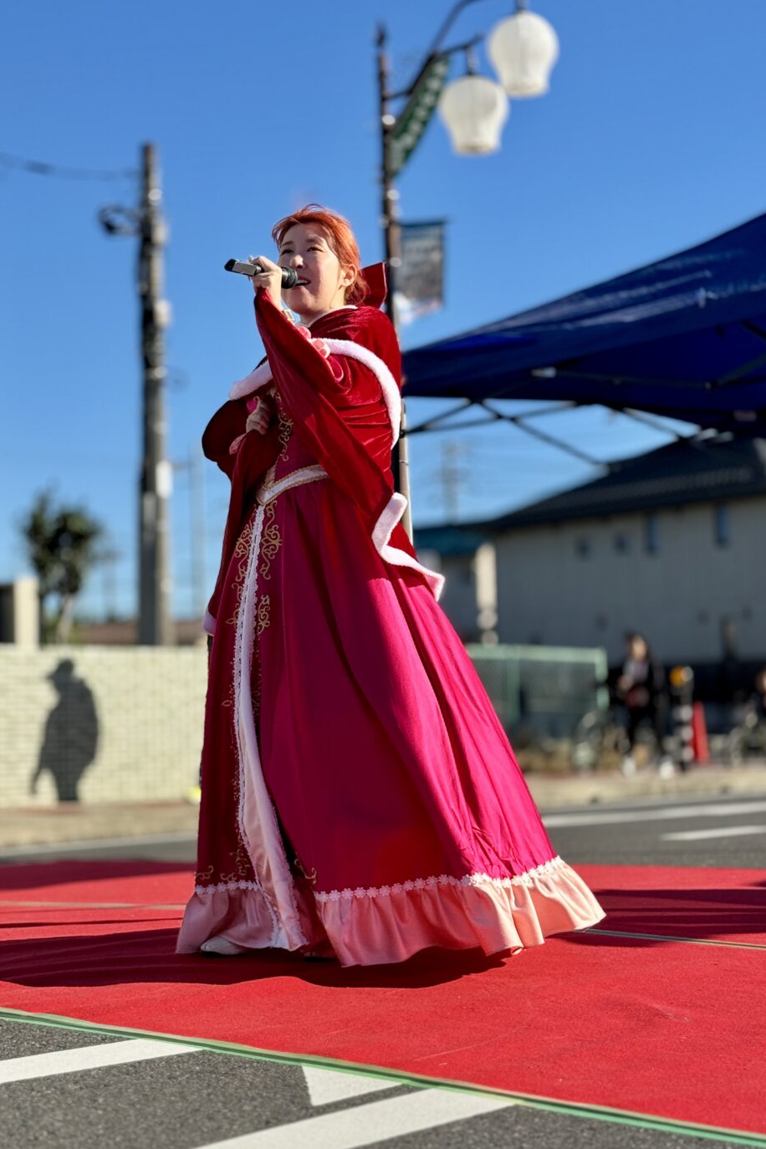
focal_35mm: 62
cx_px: 287
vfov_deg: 32.4
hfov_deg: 21.9
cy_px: 605
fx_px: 1979
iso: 64
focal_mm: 6.76
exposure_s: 1/4049
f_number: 1.78
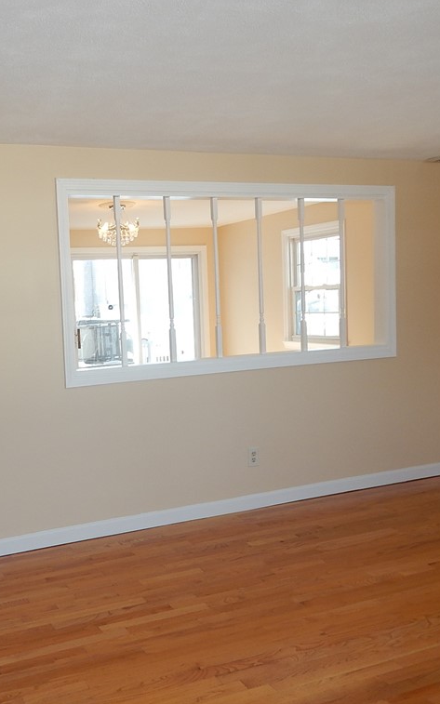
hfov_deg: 36.8
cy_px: 349
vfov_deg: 58.1
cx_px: 81
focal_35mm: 33
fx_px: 633
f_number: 3
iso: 125
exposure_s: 1/100
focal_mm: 4
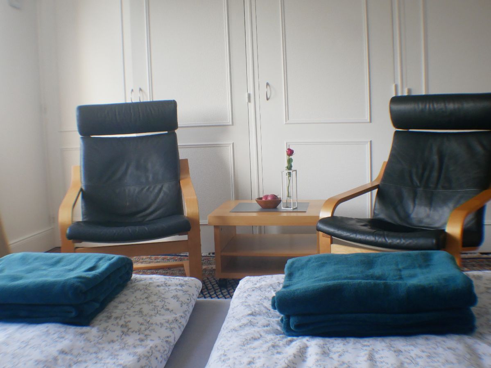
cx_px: 246
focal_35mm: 64
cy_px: 184
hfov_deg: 30.3
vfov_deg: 22.9
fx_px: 908
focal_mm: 32
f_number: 5.6
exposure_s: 1/80
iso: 800
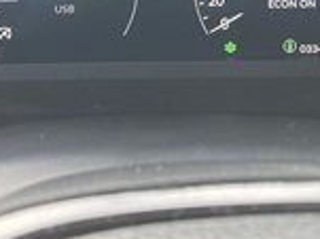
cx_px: 163
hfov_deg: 25.0
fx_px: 720
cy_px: -67
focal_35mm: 78
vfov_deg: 17.7
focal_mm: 3.99
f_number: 1.8
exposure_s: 1/82
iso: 80
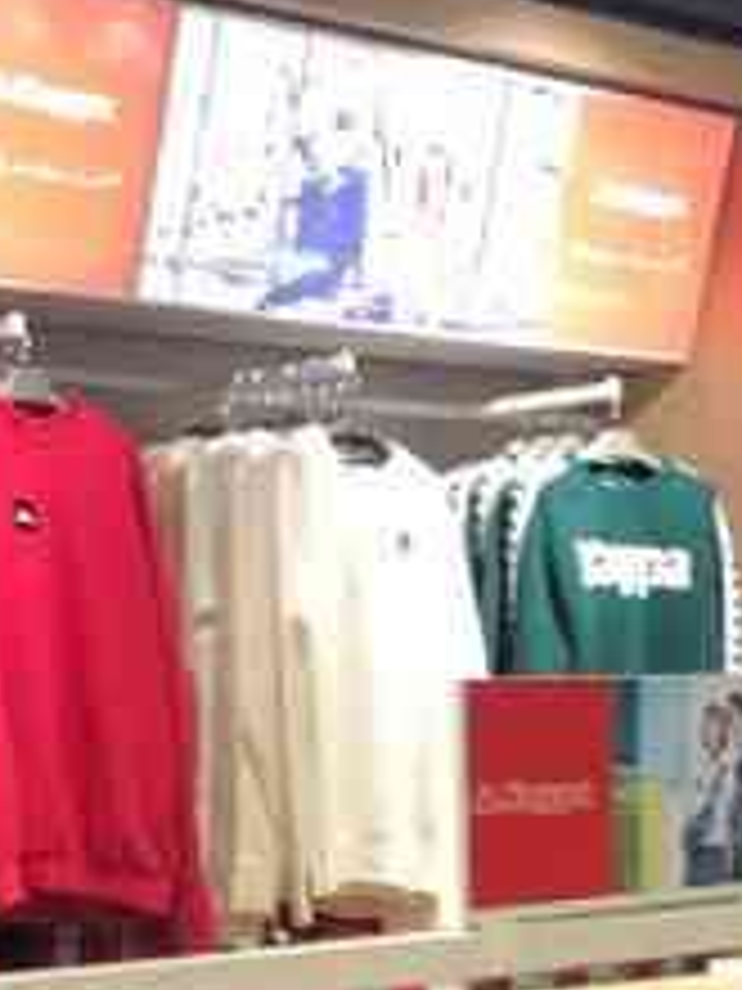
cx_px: 508
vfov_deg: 16.4
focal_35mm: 119
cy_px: 826
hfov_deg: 12.4
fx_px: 3401
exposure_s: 1/33
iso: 40
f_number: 1.8
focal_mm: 4
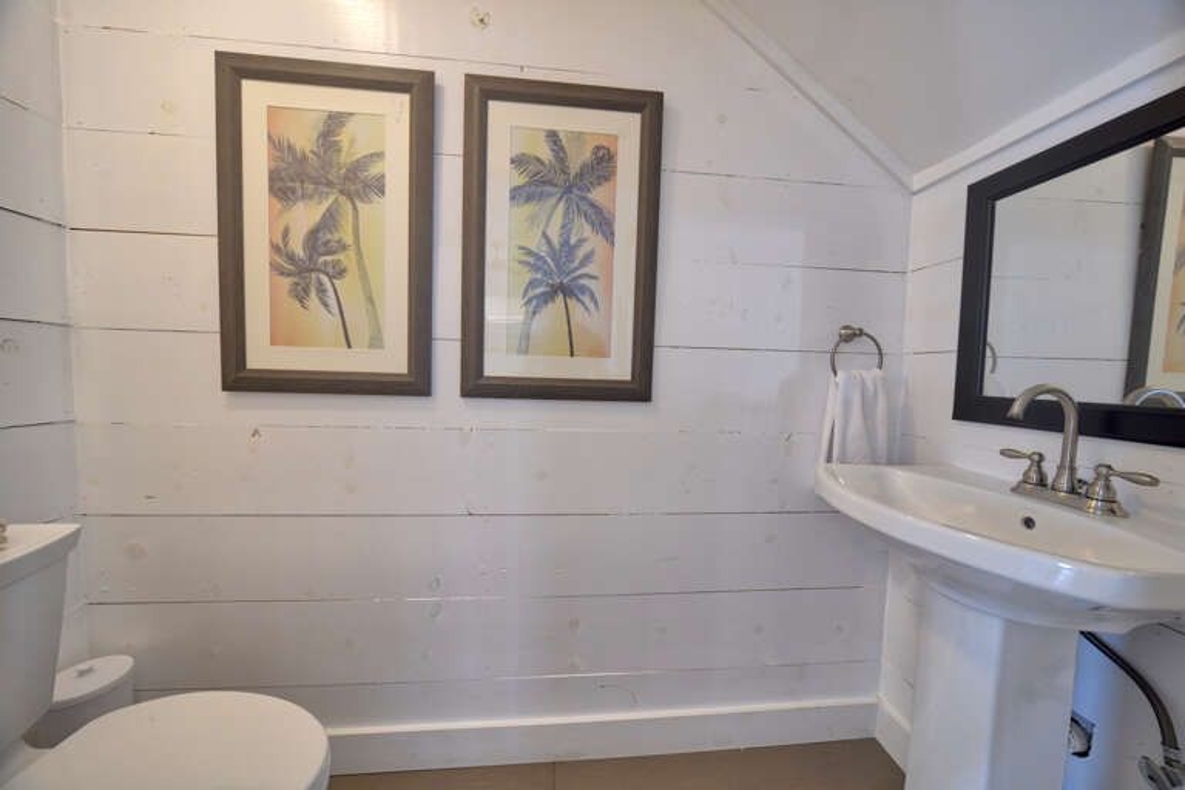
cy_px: 395
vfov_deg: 90.0
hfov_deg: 112.6
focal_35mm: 12
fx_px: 395
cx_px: 592
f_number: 10
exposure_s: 1/6
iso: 1250
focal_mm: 12
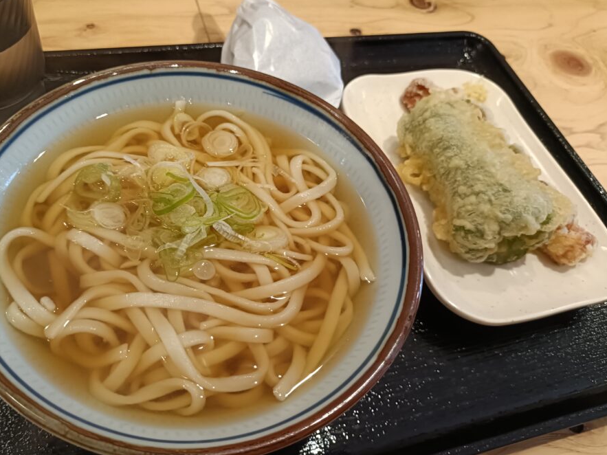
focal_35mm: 29
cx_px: 263
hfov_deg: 61.4
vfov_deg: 48.2
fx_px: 508
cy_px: 224
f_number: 1.7
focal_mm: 4.7
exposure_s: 1/113
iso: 800
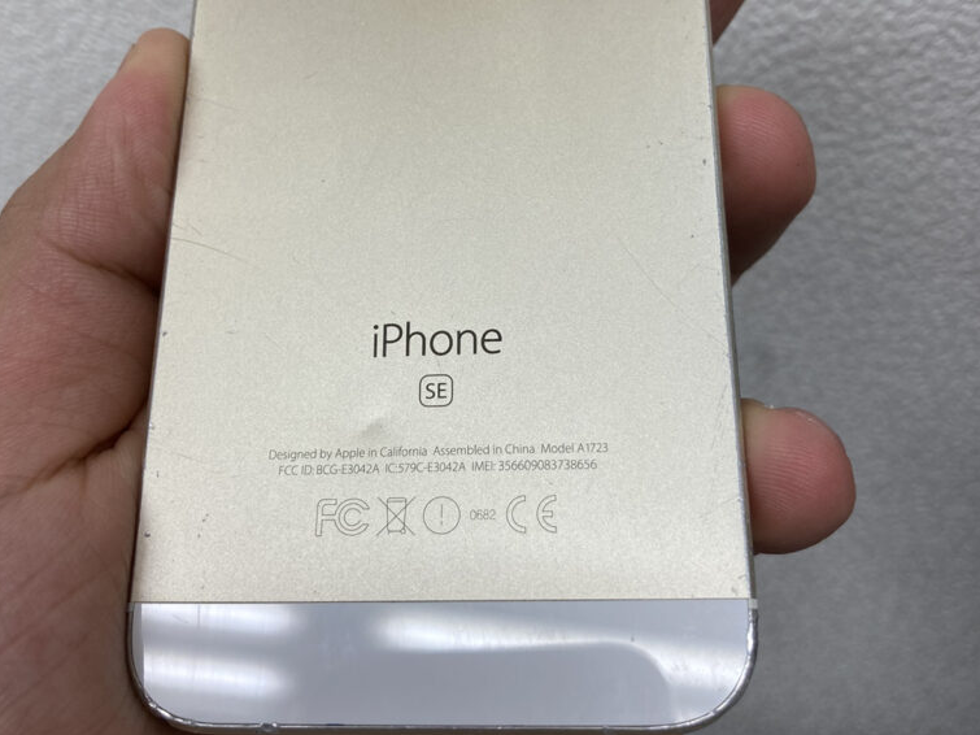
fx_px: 1076
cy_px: 280
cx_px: 484
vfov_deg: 37.5
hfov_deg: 49.0
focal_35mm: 38
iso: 32
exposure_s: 1/100
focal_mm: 3.99
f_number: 1.8
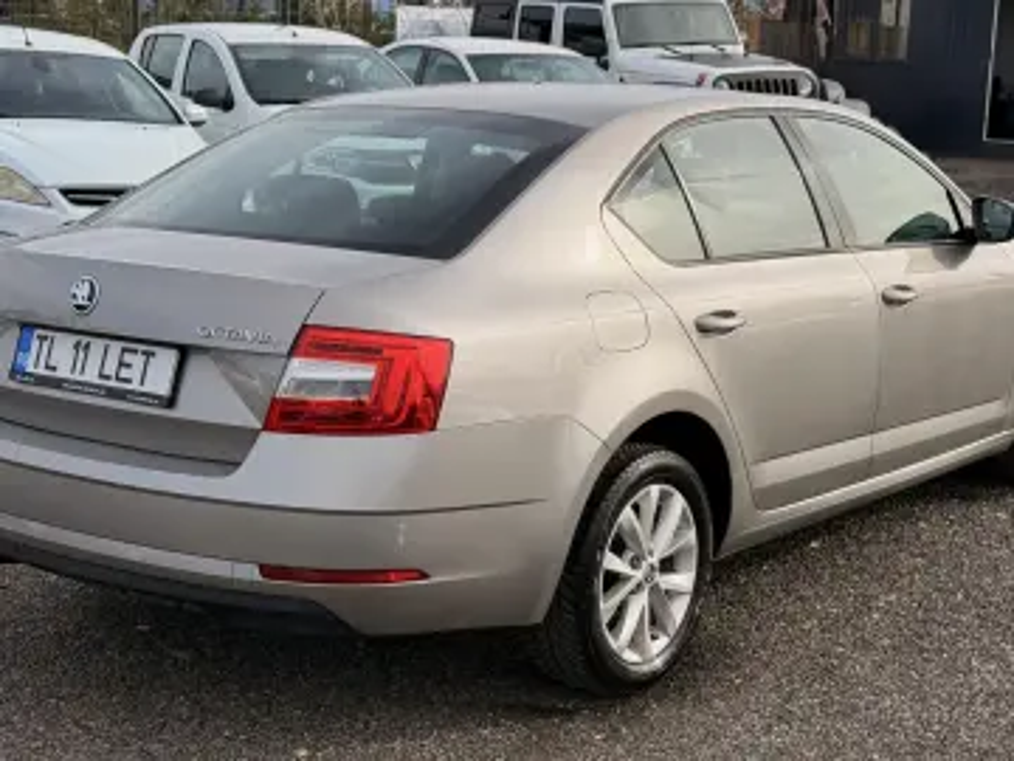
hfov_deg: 39.7
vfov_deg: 30.3
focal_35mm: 48
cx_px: 507
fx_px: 1406
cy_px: 380
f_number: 1.78
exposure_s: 1/3704
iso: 64
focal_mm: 6.76
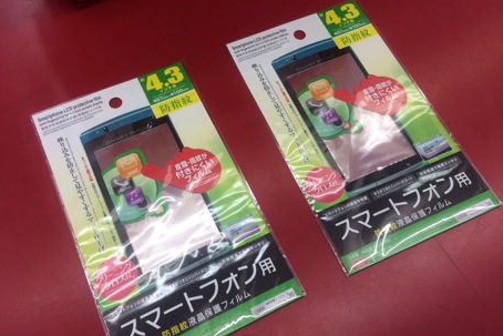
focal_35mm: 33
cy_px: 175
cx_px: 246
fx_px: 461
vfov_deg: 40.0
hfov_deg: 57.2
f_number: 2.2
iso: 40
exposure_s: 1/50
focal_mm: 4.12
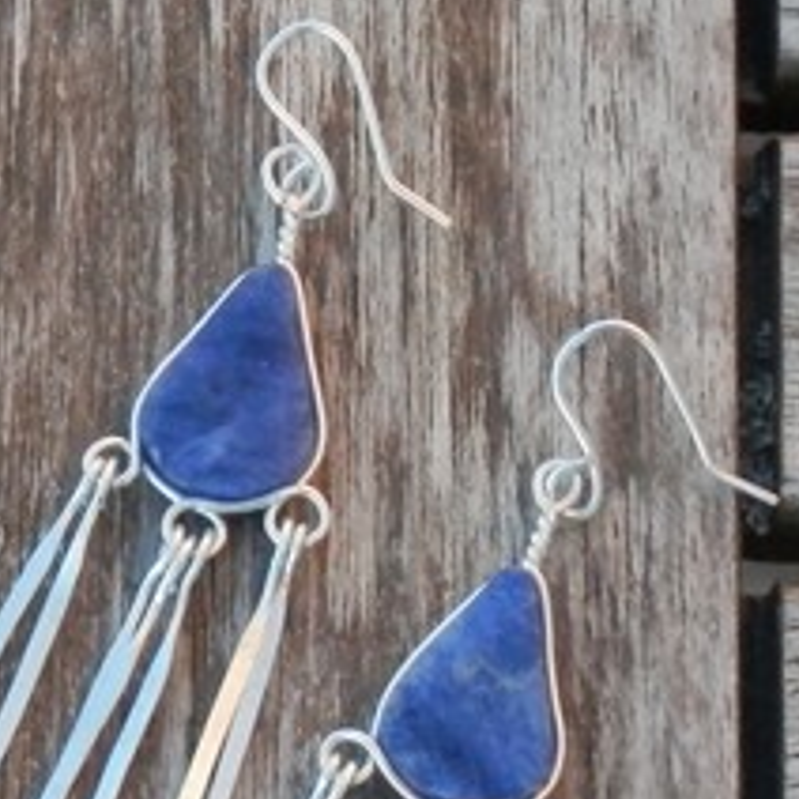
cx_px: 173
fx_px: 5745
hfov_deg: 7.9
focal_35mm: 220
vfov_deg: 7.9
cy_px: 678
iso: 200
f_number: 4.4
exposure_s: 1/100
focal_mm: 11.9
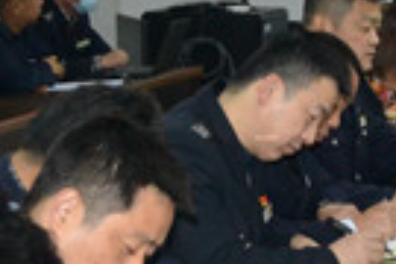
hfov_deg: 10.5
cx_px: 725
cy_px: 126
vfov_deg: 7.5
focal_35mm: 183
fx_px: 2013
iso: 1250
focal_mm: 22
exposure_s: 1/60
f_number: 3.8
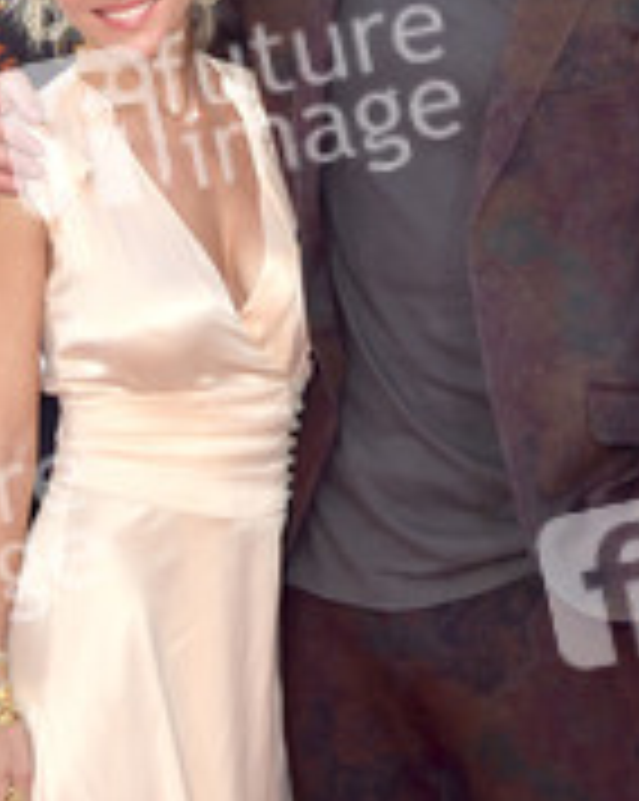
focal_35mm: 148
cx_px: 362
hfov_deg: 10.4
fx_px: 3505
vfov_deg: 13.0
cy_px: 338
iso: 640
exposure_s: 1/250
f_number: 7.1
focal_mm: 70
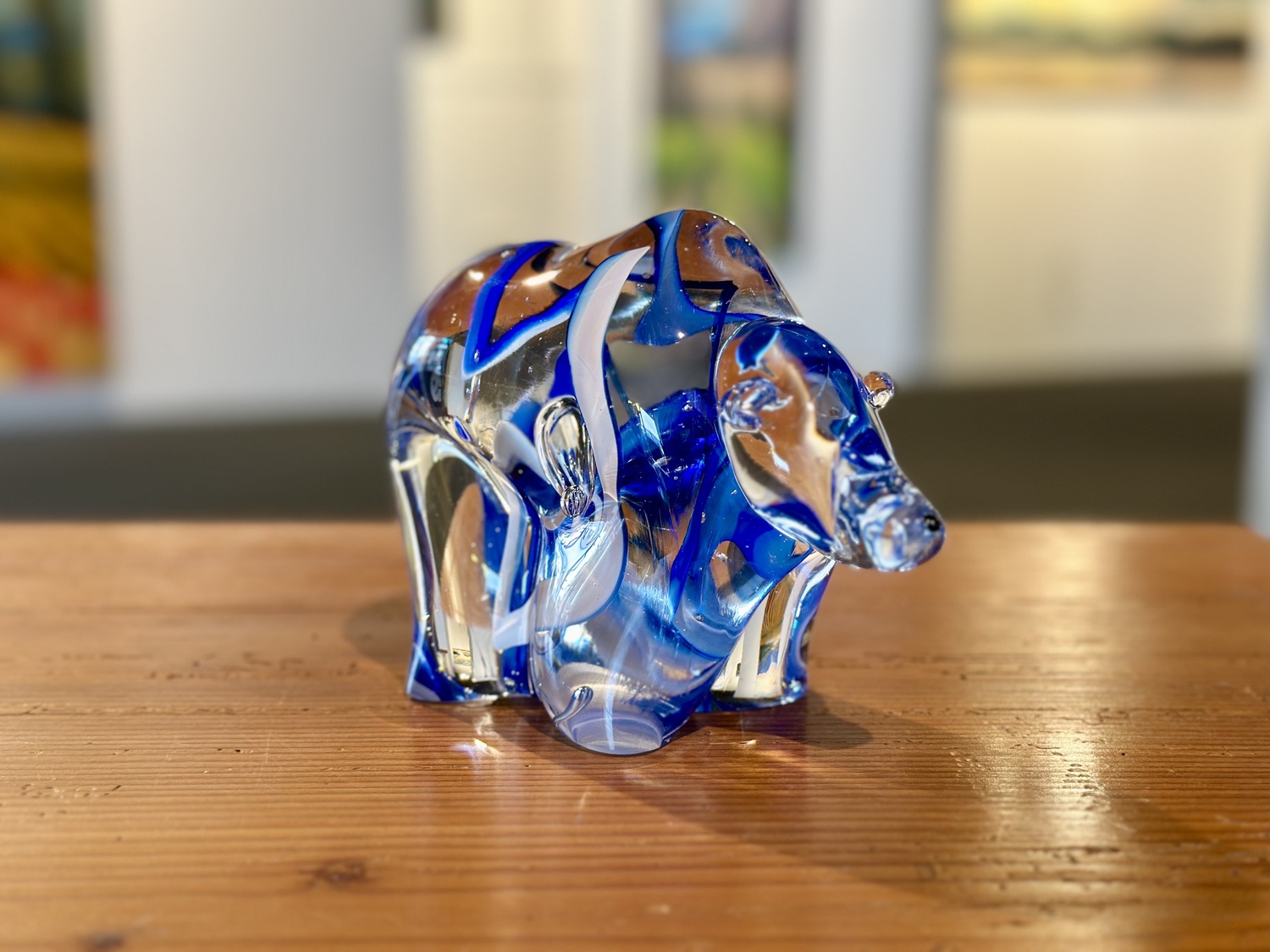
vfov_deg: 30.3
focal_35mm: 48
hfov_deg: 39.7
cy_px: 476
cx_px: 635
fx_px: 1761
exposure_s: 1/60
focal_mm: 6.86
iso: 80
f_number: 1.78
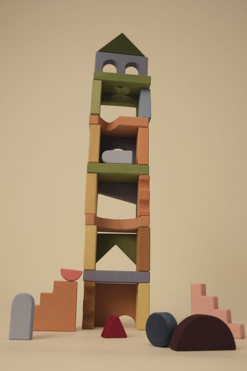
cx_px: 124
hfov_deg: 37.9
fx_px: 360
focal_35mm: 35
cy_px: 186
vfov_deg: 54.4
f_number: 5.6
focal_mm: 23
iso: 800
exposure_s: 1/250
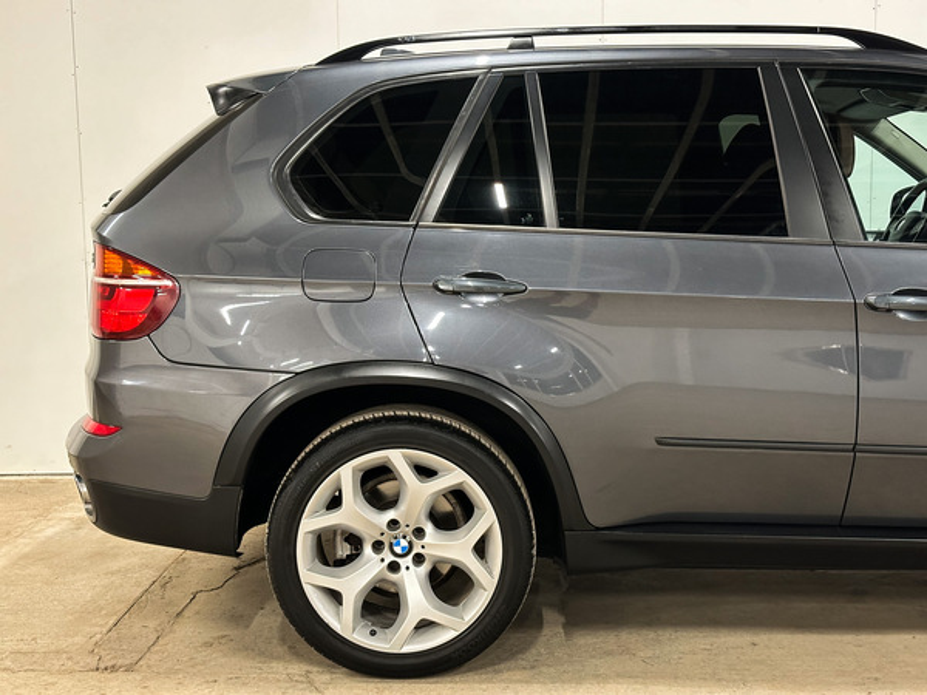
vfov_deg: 30.3
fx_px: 1285
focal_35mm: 48
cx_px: 464
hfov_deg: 39.7
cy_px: 348
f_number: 1.8
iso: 400
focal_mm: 6.86
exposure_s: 1/35
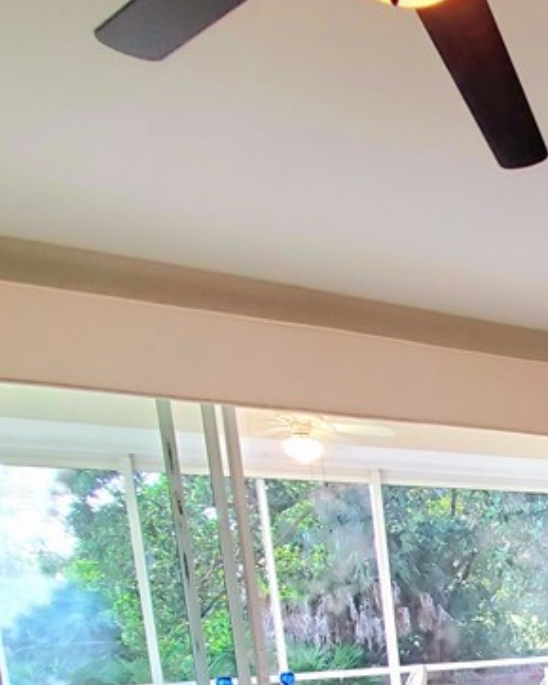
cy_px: 696
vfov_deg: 42.8
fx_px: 730
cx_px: 804
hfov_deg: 28.4
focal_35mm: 36
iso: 125
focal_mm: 1.8
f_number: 2.2
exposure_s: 1/60.2
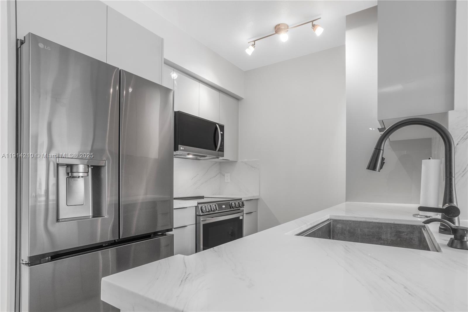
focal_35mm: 17
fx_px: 221
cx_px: 234
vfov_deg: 70.4
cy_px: 156
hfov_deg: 93.3
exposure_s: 1/4
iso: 200
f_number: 8
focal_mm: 17
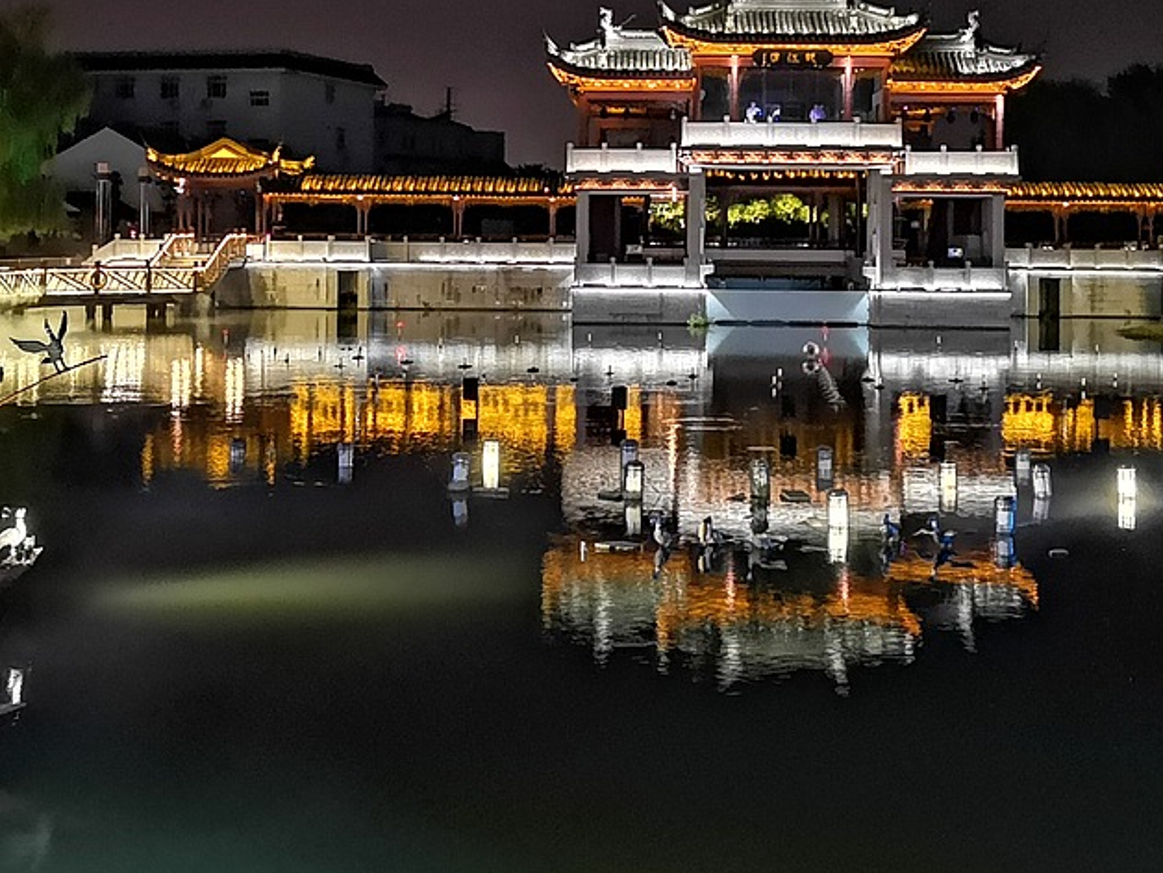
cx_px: 620
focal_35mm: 55
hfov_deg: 34.9
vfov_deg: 26.2
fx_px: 1848
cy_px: 206
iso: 800
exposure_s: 4
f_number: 1.8
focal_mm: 3.95
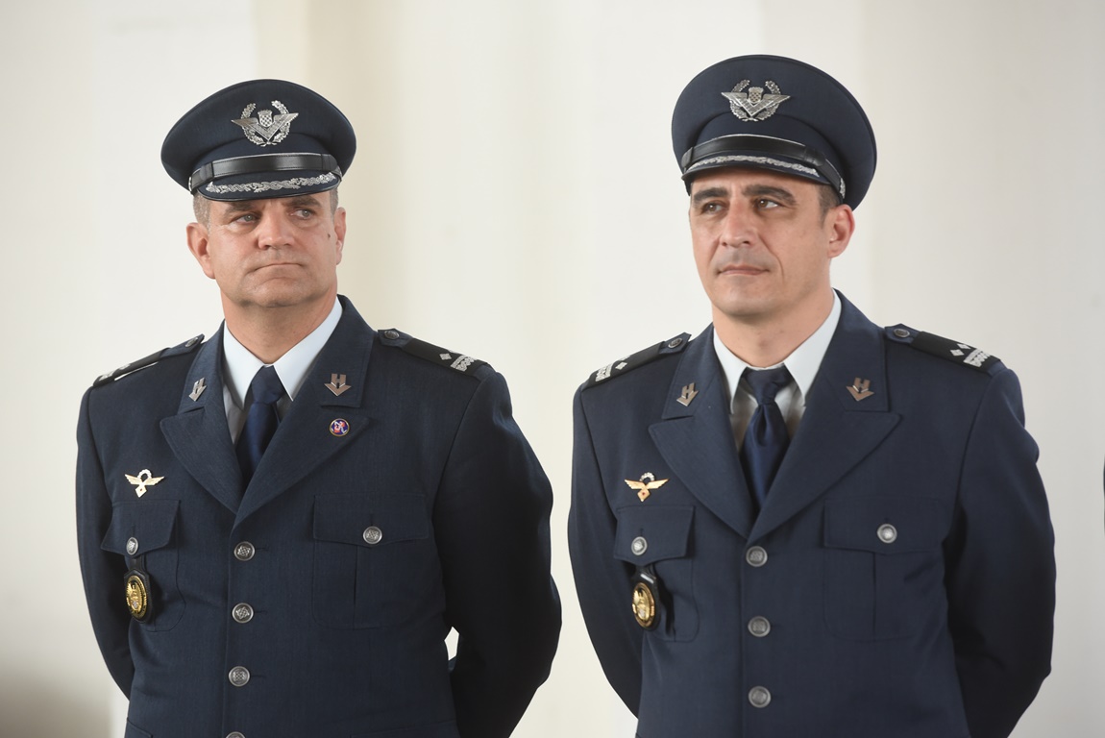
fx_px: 5528
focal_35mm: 180
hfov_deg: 11.4
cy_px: 369
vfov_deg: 7.6
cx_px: 552
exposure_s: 1/250
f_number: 5
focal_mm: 180
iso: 1600
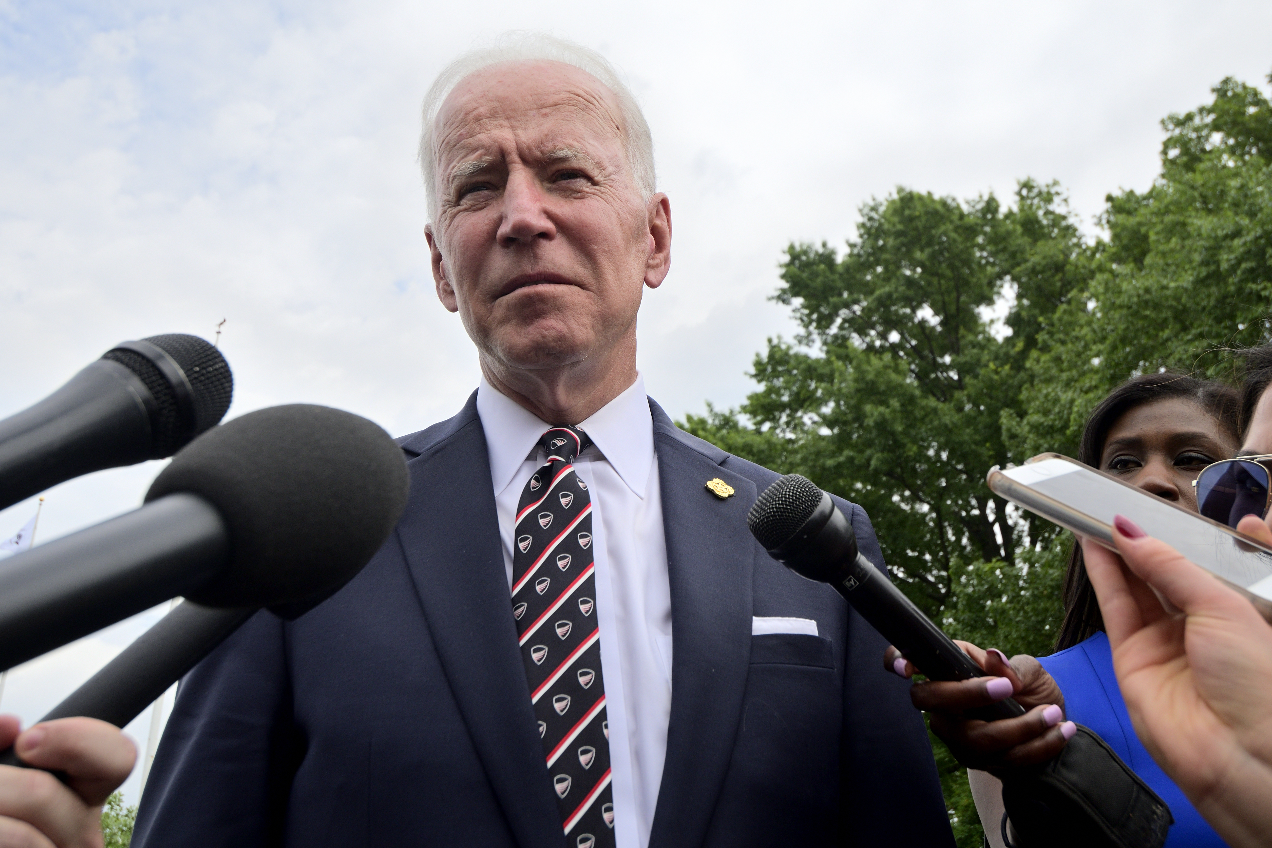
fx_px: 1060
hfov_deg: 61.9
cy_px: 424
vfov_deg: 43.6
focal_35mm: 30
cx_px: 636
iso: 250
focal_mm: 20
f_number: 6.3
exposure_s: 1/640
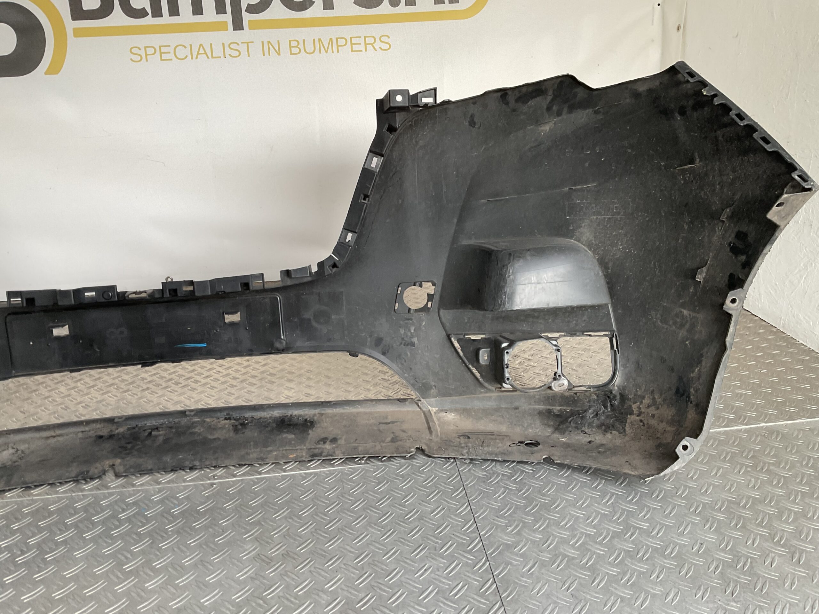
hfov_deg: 61.7
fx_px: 686
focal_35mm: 29
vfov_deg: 48.2
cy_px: 307
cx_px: 410
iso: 50
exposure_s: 1/50
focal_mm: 3
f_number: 1.8
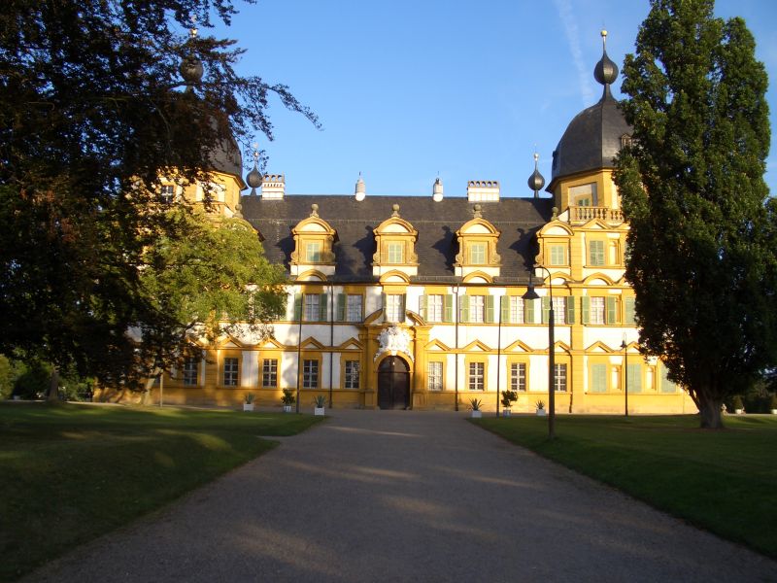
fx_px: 786
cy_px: 292
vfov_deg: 40.7
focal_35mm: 35
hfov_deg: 52.6
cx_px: 388
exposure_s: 1/200
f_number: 4.3
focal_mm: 5.8
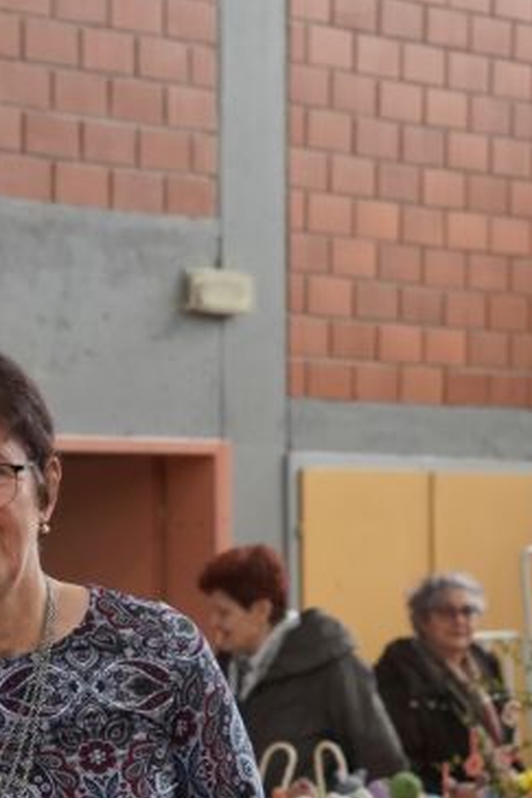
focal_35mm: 143
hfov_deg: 9.4
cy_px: 691
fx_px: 3176
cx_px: -160
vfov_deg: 14.2
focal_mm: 35.2
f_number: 4
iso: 1000
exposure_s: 1/200
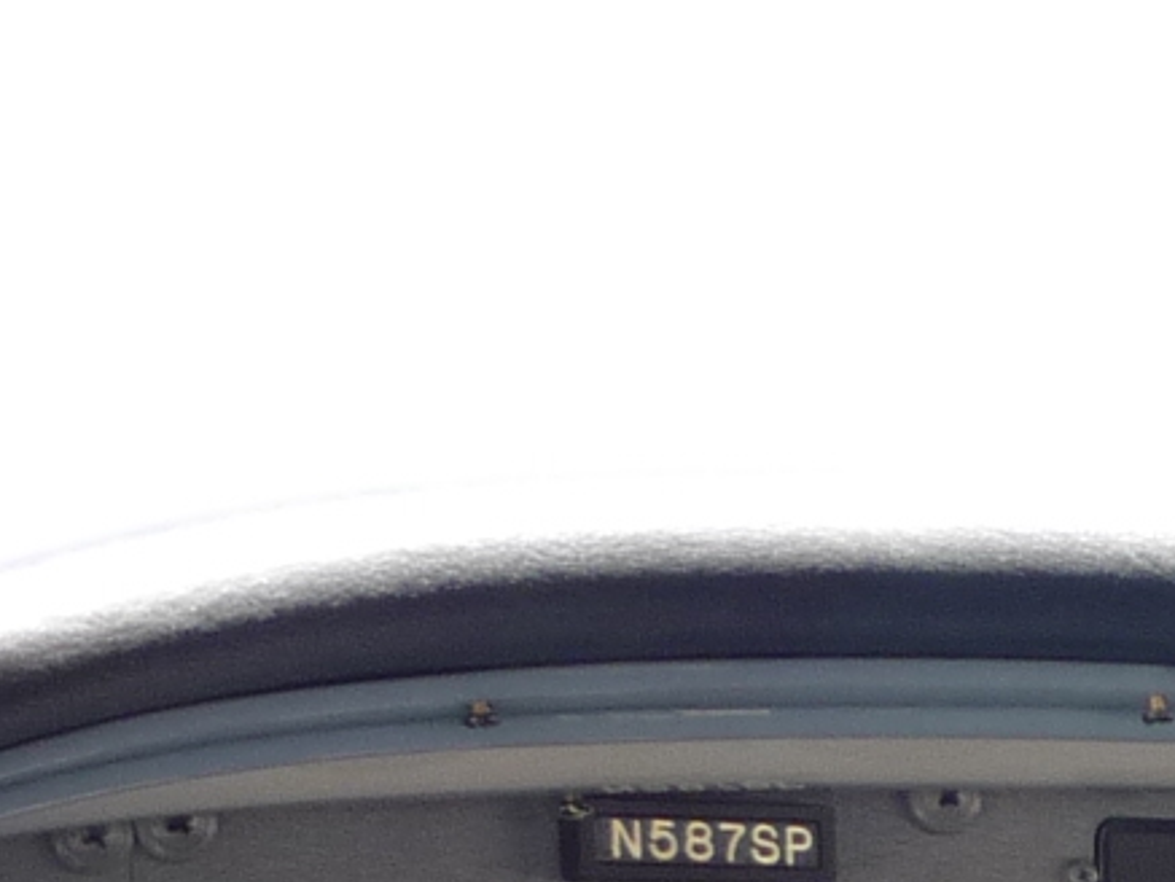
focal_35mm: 150
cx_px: 2382
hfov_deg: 11.7
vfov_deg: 9.1
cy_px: 1936
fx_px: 5093
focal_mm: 5.2
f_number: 3.3
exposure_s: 1/40
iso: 100
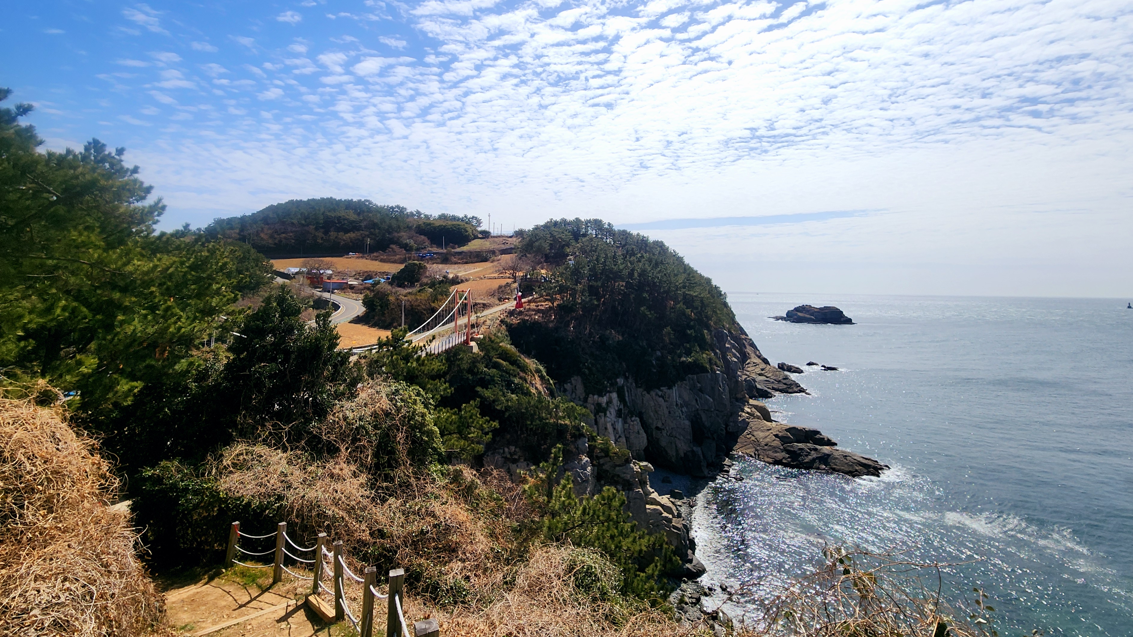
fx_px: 451
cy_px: 252
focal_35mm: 15
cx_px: 586
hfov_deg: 103.0
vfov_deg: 69.7
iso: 50
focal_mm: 2.2
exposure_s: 1/4900
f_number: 2.2
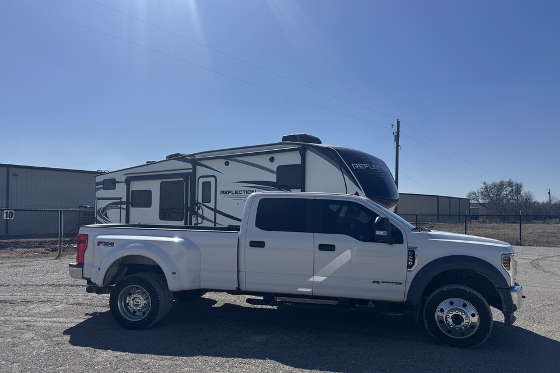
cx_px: 269
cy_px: 197
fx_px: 404
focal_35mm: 26
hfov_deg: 69.4
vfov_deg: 49.5
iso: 80
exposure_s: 1/9009
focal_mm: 6.76
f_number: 1.78
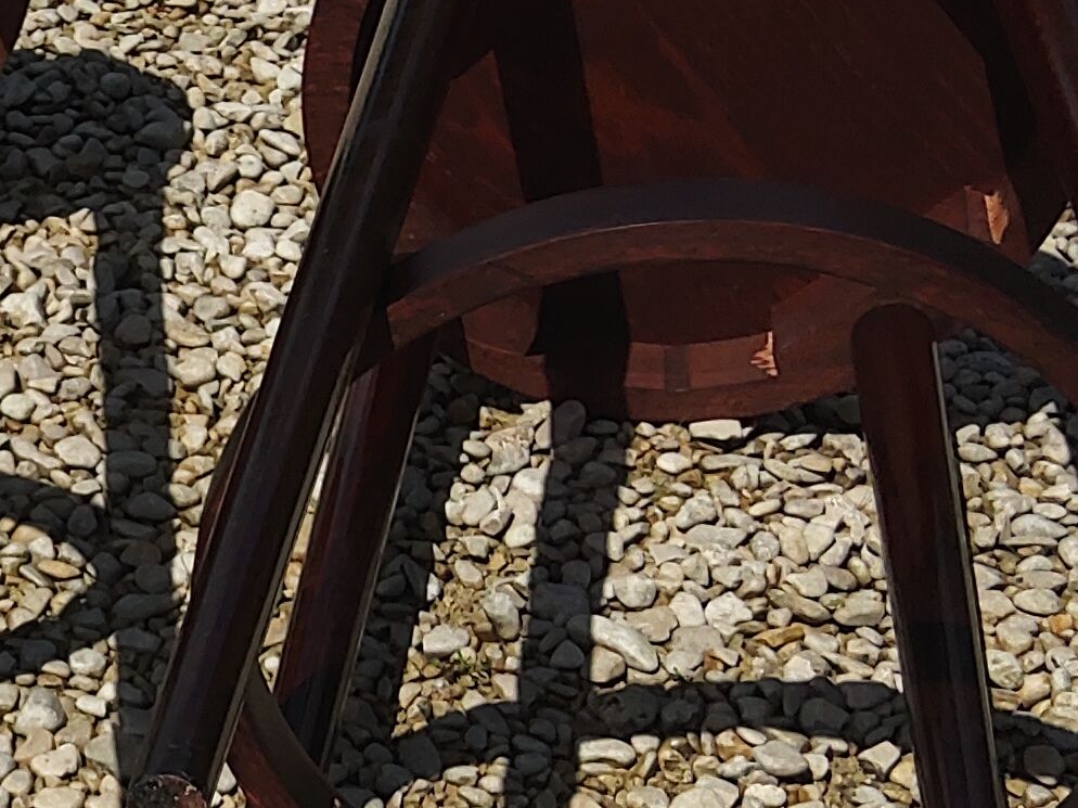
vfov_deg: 13.7
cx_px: -330
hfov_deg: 17.1
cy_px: 613
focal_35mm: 108
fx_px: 3362
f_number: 2
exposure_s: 1/2454
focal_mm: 3.08
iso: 40
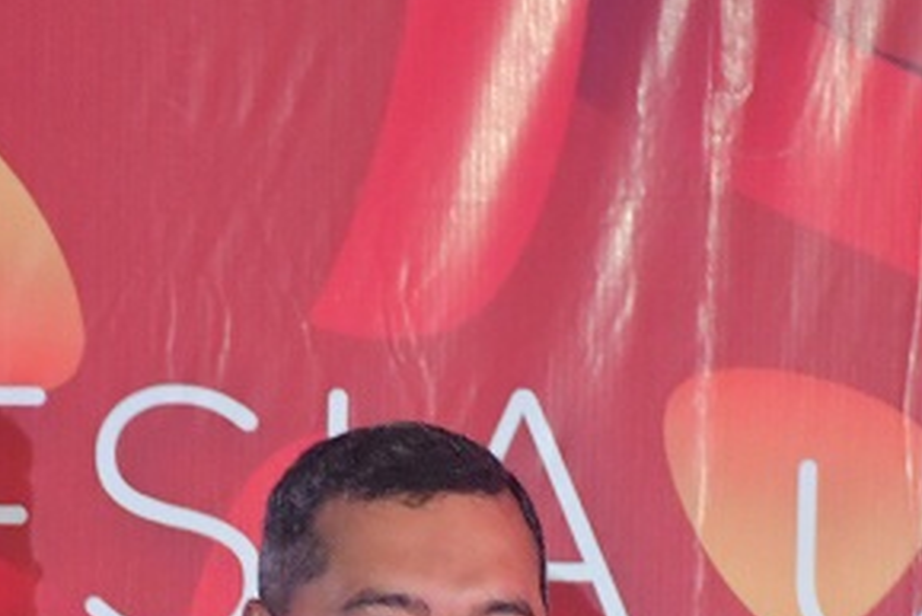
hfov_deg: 4.5
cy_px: 1034
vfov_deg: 3.0
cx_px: 581
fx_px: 11807
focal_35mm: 461
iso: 1600
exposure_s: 1/80
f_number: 5.6
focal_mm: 85
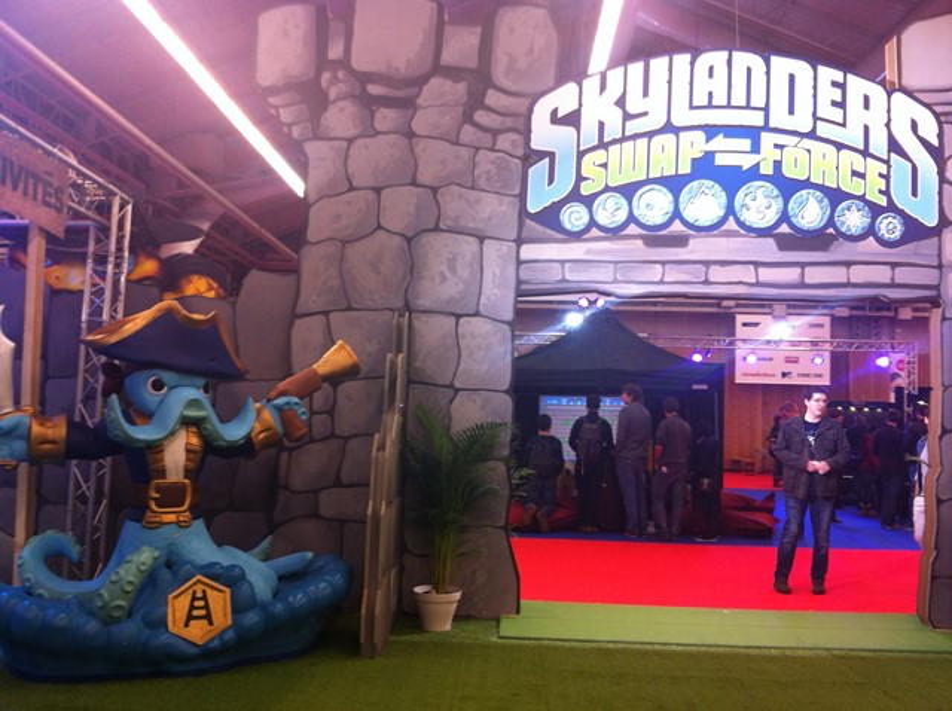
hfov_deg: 52.7
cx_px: 476
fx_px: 961
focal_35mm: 35
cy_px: 356
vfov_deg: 40.6
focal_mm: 3.85
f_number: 2.8
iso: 100
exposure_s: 1/15
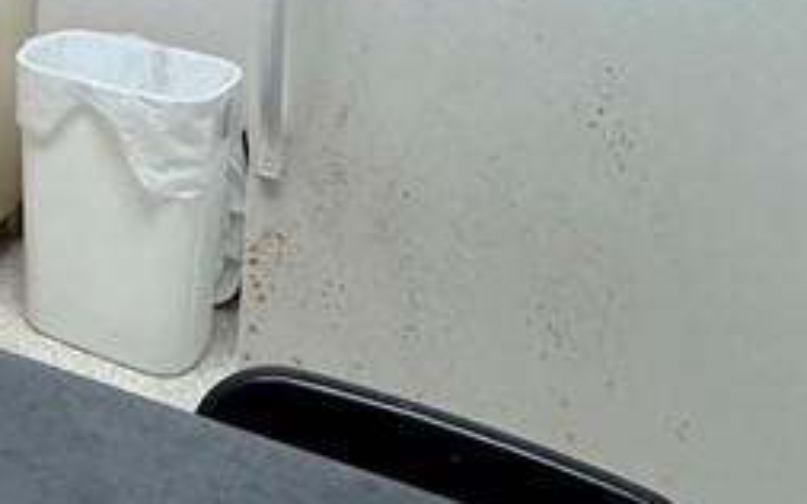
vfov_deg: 19.0
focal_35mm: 60
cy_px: -252
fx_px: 1319
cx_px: -418
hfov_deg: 25.3
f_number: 2.2
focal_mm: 2.22
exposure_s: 1/120
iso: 250
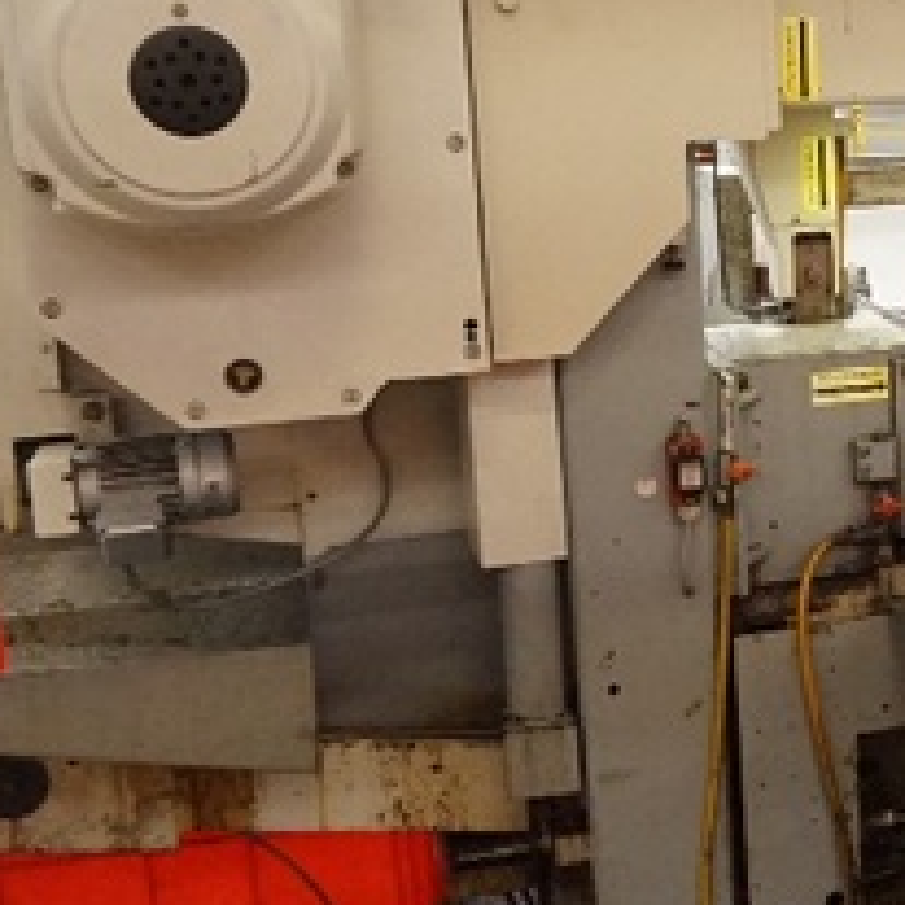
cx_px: 1224
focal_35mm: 71
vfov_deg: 24.3
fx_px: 2100
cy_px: 393
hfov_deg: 21.6
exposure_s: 1/160
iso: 3200
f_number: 3.5
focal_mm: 16
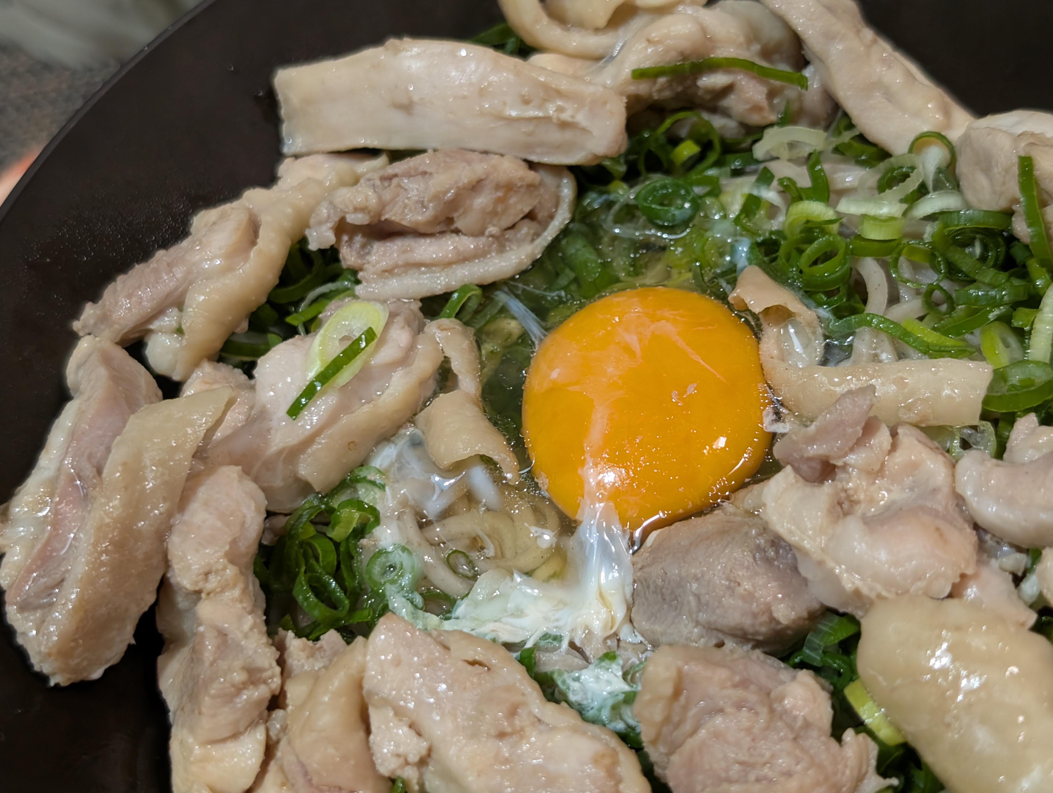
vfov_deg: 29.7
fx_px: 1493
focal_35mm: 49
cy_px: 396
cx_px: 526
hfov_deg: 38.9
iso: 379
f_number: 1.68
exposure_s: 1/43.2
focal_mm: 6.9
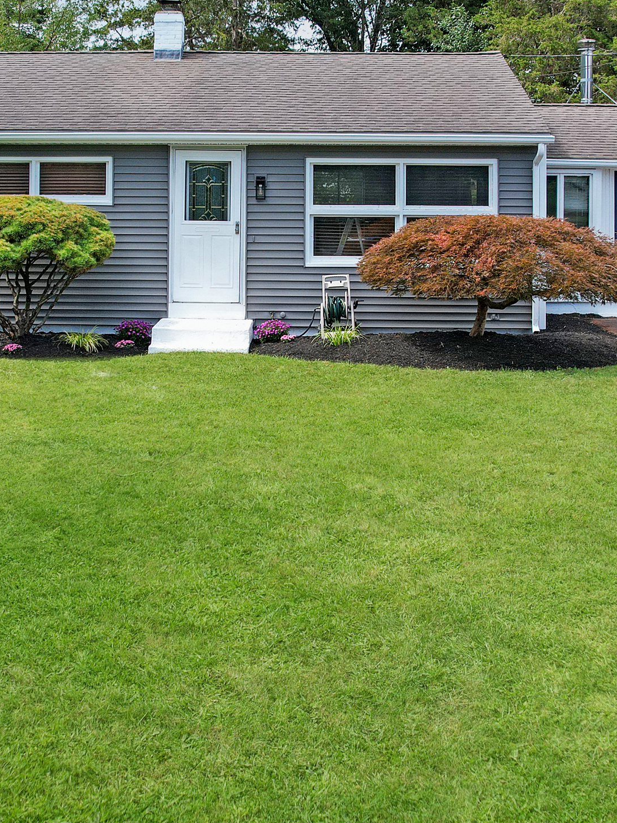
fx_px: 1069
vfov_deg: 42.1
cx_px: 254
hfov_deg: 32.1
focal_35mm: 45
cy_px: 390
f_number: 2.8
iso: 200
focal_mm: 8.38
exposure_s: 1/1250
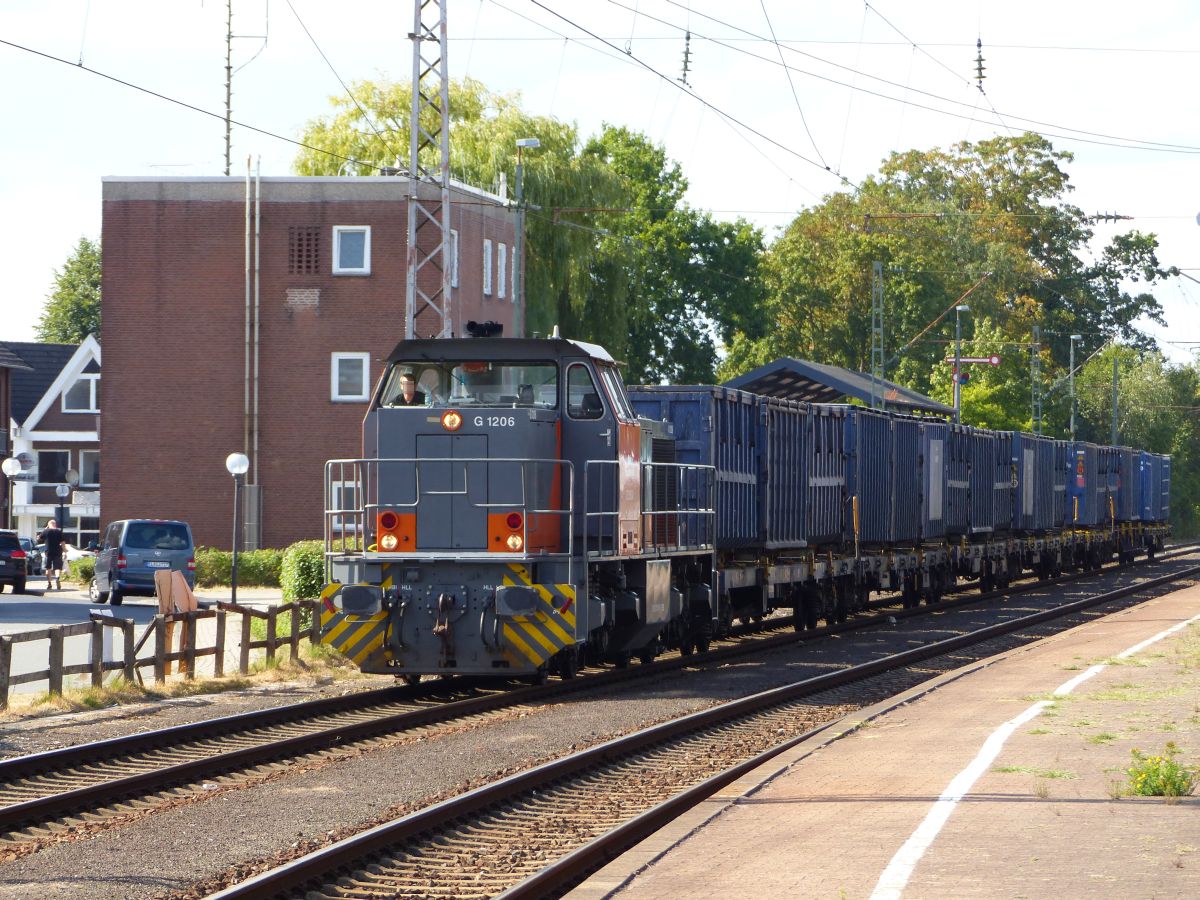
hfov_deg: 11.4
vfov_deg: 8.6
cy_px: 450
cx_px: 600
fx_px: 5997
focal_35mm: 173
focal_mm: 31.1
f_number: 2.8
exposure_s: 1/640
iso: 100
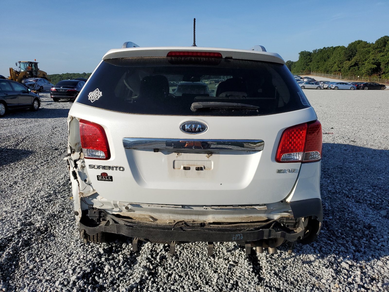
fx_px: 292
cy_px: 146
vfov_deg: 53.1
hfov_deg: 67.3
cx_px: 194
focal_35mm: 26
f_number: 1.5
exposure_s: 1/5000
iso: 50
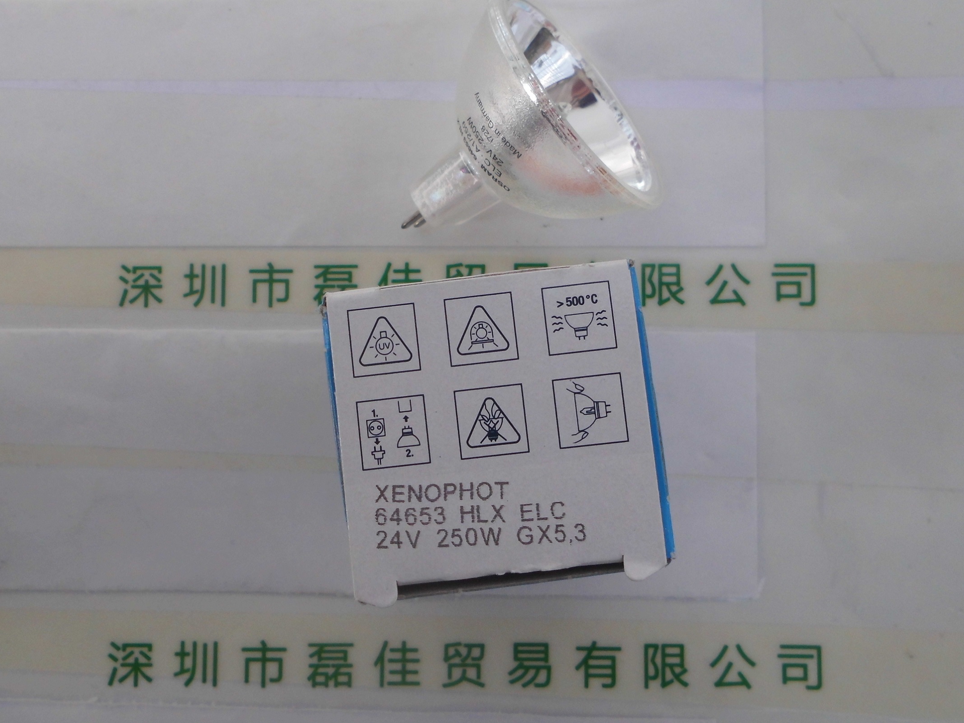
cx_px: 489
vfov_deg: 38.6
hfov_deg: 50.1
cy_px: 308
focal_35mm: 37
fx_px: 1030
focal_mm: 5.5
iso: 100
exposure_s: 1/449
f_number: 3.5
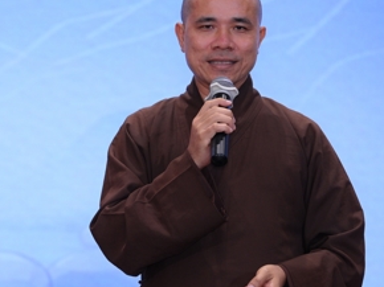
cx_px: 57
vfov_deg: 6.7
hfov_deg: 9.0
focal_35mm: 220
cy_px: 186
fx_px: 2438
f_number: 4
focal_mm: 102
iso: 1000
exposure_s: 1/100
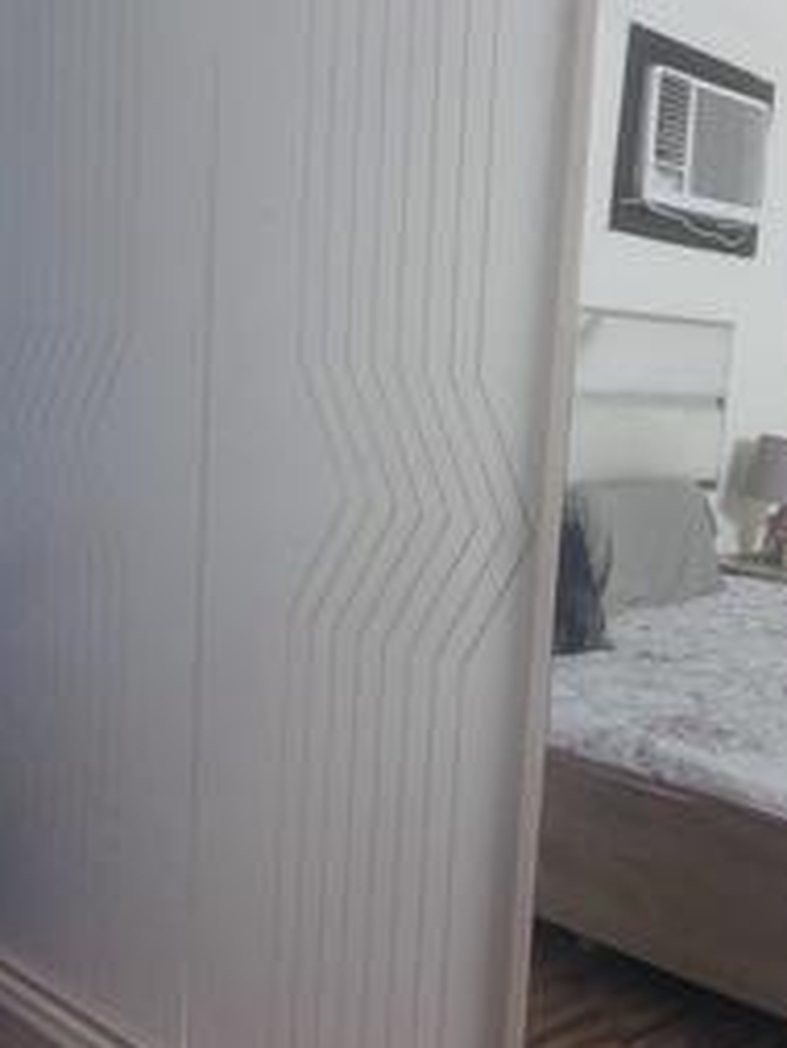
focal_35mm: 47
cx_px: 632
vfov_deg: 40.3
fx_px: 1424
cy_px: 449
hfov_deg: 30.2
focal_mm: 5.96
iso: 640
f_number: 1.6
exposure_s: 1/40
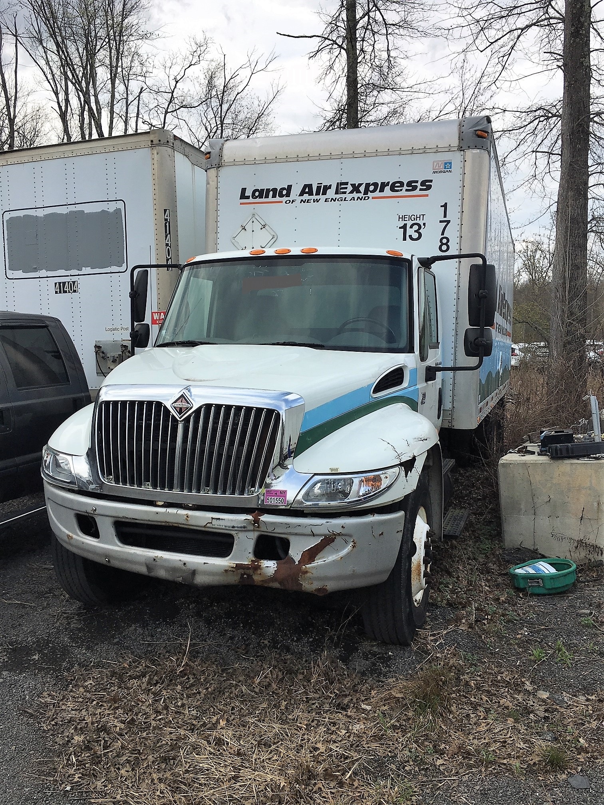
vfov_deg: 61.7
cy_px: 402
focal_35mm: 29
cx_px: 302
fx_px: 675
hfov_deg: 48.2
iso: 25
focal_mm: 4.15
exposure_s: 1/1202
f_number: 2.2
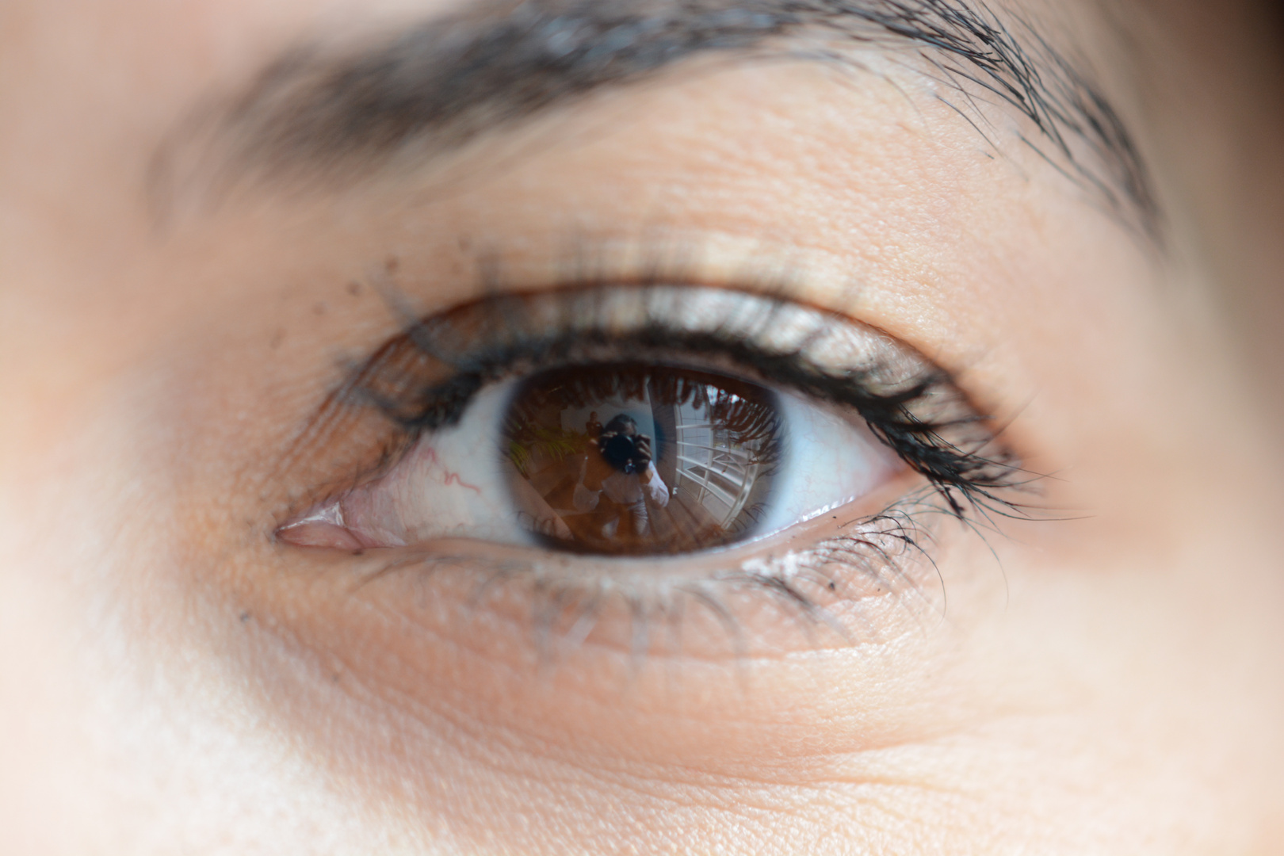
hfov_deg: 16.1
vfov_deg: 10.8
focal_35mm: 128
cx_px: 642
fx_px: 4547
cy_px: 428
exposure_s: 1/125
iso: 450
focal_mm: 85
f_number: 4
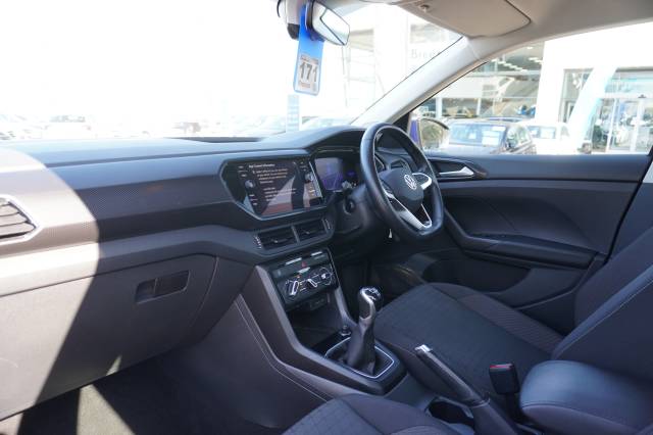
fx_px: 435
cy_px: 218
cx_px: 326
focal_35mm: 24
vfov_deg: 53.1
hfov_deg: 73.8
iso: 400
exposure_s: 1/60
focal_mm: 16
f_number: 4
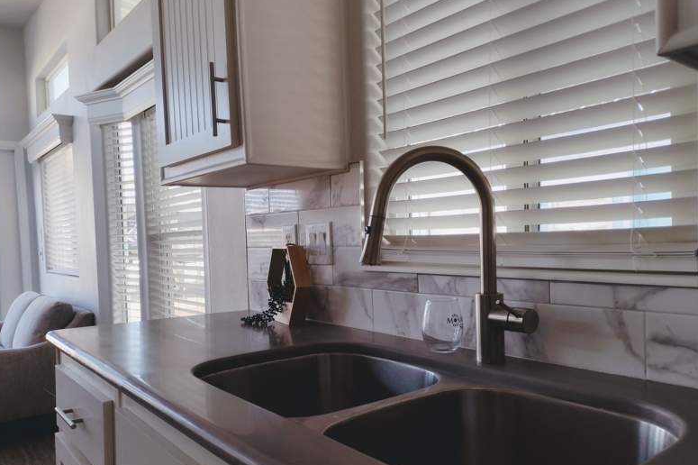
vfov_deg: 44.9
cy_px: 251
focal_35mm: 29
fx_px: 562
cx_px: 339
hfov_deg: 63.7
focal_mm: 4.71
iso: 100
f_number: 1.7
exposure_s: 1/186
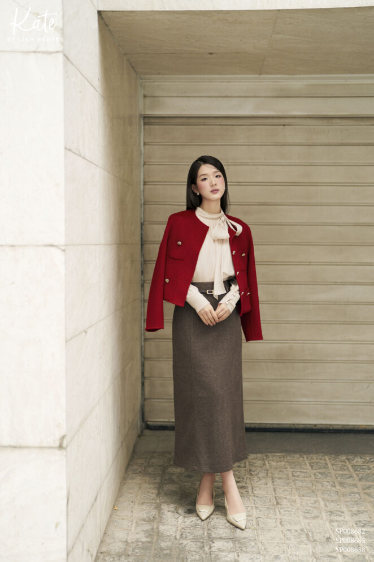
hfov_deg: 27.0
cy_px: 281
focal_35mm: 50
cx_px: 187
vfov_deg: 39.6
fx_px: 779
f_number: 1.6
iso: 800
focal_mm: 50
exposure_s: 1/250
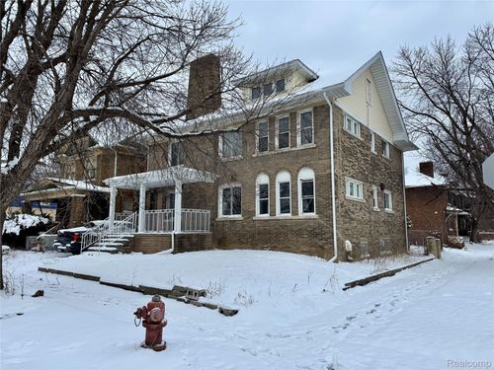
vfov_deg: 56.8
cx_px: 247
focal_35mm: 24
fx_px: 343
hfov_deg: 71.6
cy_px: 185
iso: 80
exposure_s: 1/2959
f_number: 1.78
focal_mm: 6.76
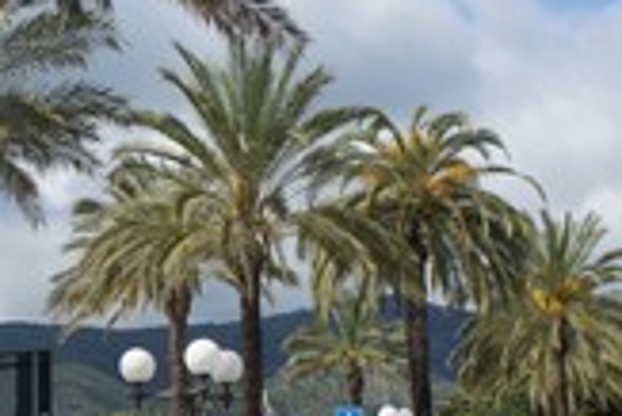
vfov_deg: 18.0
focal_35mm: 76
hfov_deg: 25.4
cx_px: 15
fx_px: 1314
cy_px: 263
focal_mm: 18
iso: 200
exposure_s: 1/640
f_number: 7.1
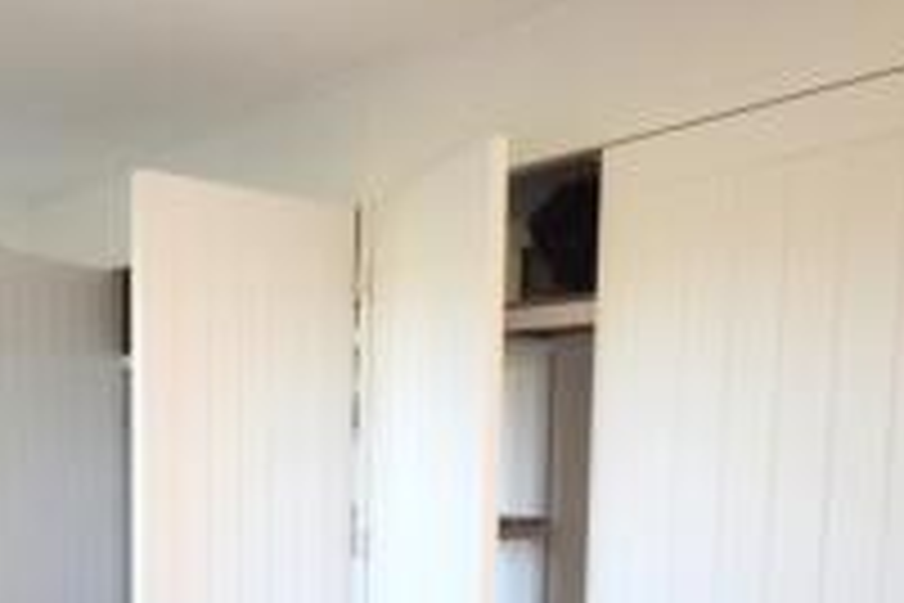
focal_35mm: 46
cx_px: 198
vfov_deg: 27.8
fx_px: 1160
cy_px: 565
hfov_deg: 41.0
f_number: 4.5
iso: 400
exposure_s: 1/60
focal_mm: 13
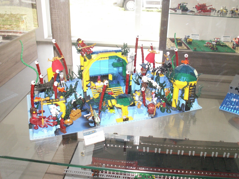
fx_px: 242
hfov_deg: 52.6
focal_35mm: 35
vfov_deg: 40.7
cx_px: 120
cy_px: 90
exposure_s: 1/125
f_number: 2.8
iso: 160
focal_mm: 5.86
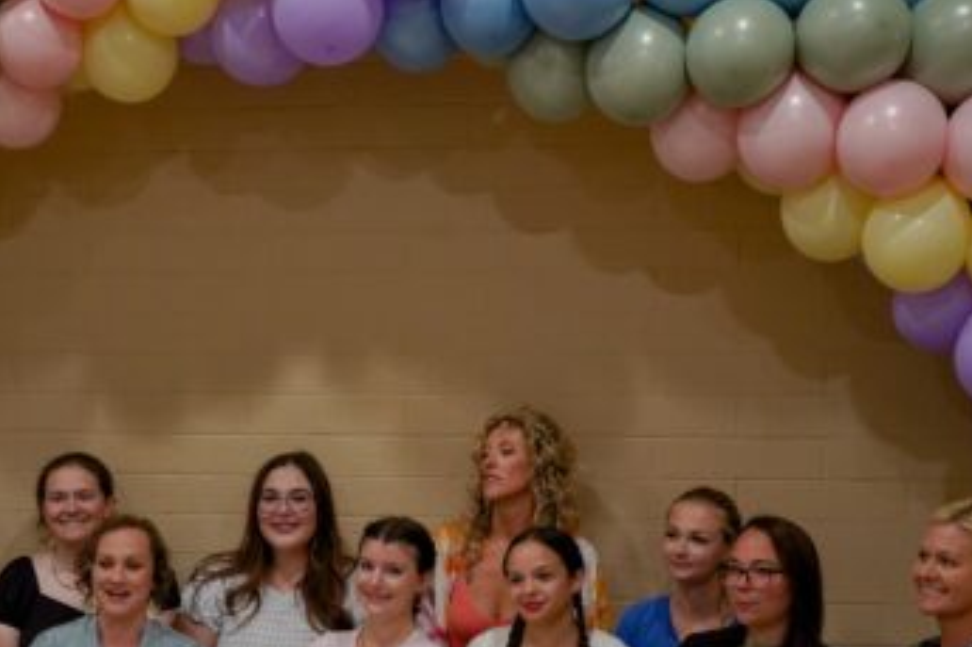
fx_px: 2024
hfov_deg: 26.9
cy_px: 559
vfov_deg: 17.9
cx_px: 342
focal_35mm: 75
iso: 4000
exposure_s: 1/160
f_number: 5.6
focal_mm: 43
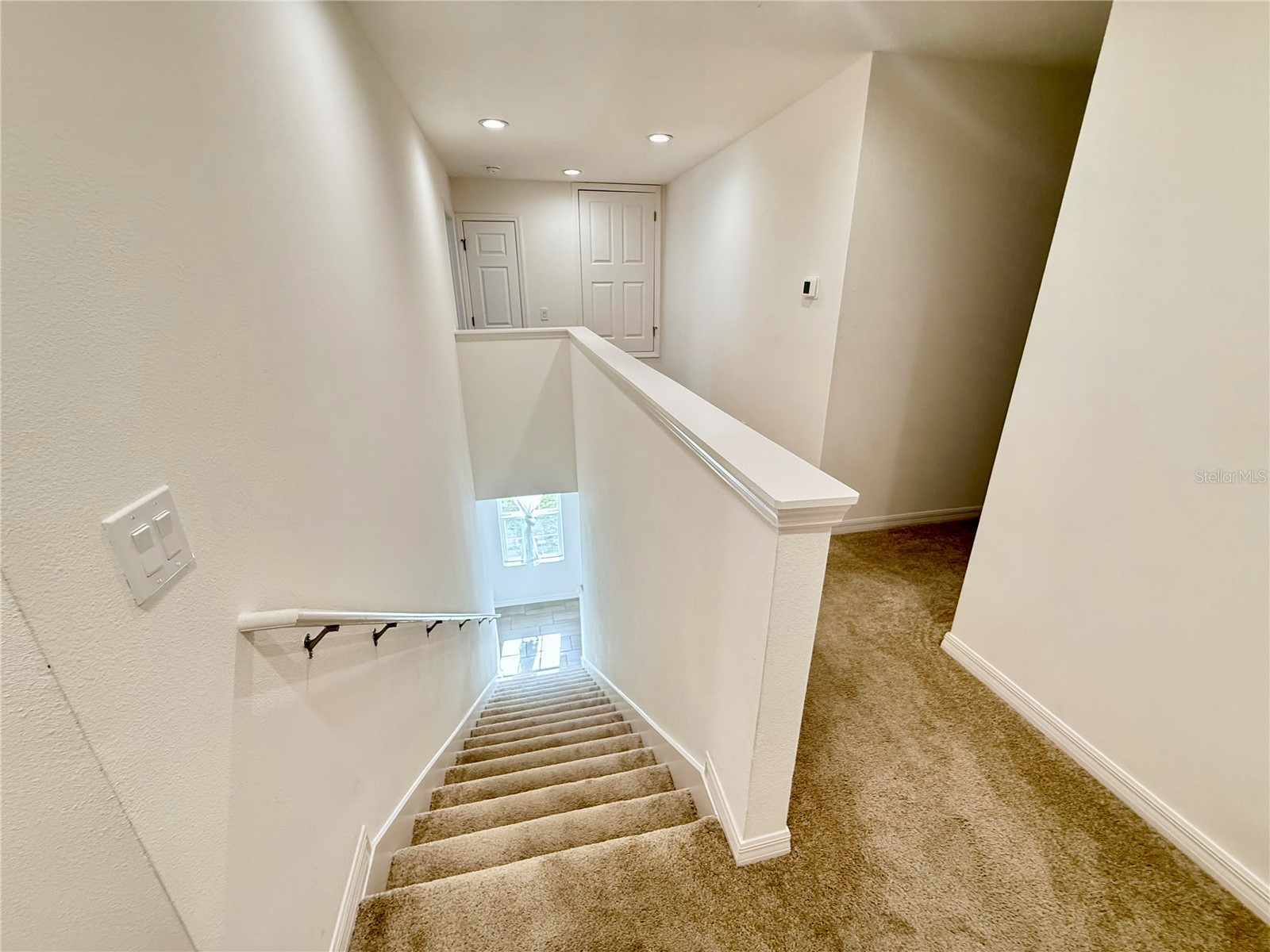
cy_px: 476
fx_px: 514
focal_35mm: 14
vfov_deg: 85.7
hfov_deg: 102.1
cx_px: 635
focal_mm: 2.22
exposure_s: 1/120
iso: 400
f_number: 2.2
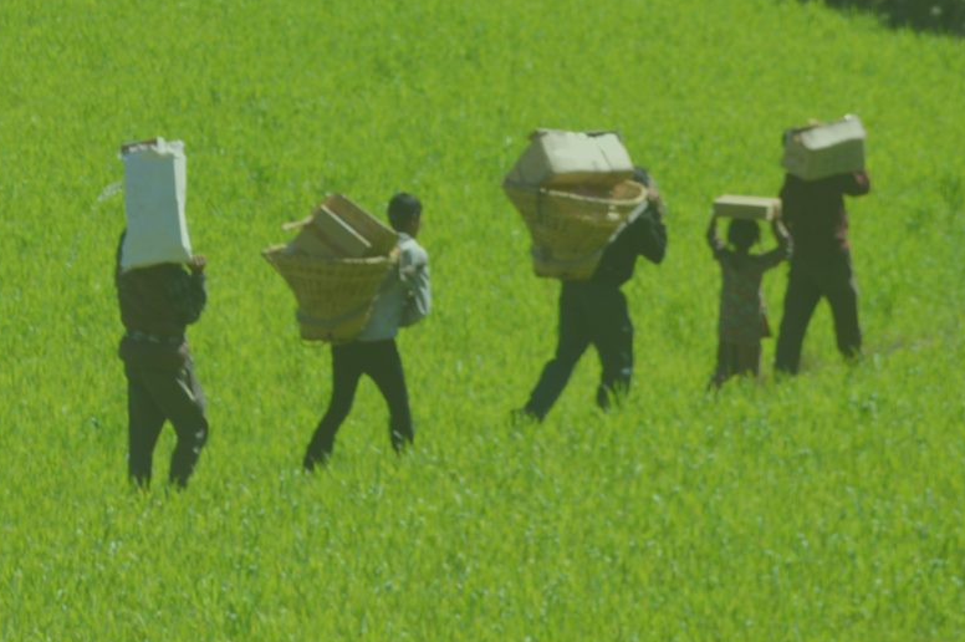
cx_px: -196
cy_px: -40
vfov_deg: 6.9
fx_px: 5303
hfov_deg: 10.2
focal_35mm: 198
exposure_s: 1/125
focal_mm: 40
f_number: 5.6
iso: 125
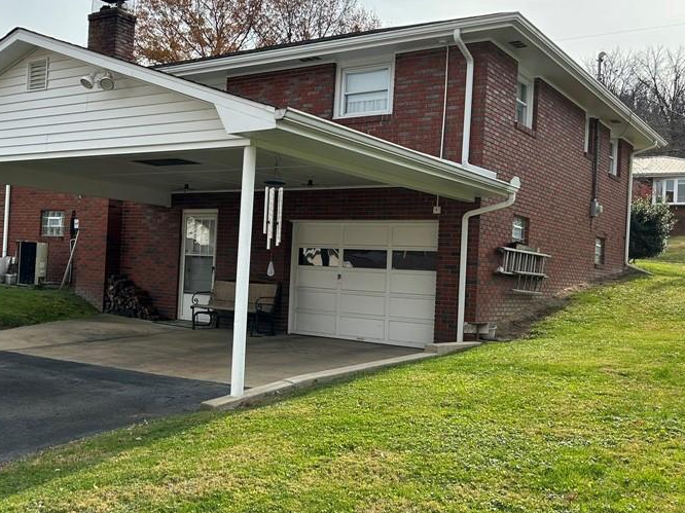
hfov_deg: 46.2
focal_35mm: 40
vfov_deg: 35.9
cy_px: 248
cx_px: 233
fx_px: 791
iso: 50
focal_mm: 5.7
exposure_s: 1/2762
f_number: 1.5
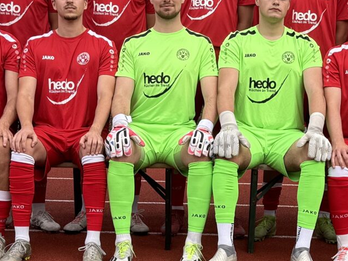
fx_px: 975
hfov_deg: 20.0
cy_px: 209
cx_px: 271
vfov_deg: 15.2
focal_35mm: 97
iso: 80
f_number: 1.78
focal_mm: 6.76
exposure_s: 1/532
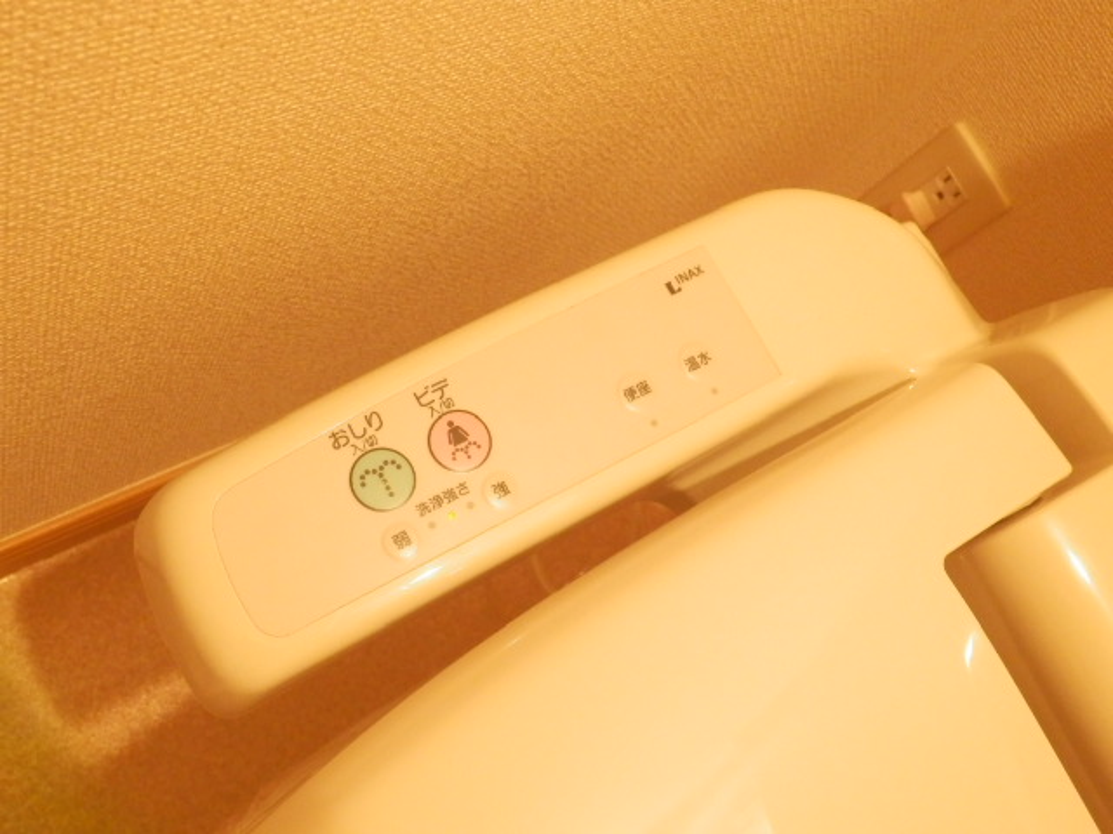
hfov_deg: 42.9
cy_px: 417
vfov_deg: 32.9
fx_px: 1415
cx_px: 556
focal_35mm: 44
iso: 800
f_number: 4.2
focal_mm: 7.9
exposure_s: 1/25
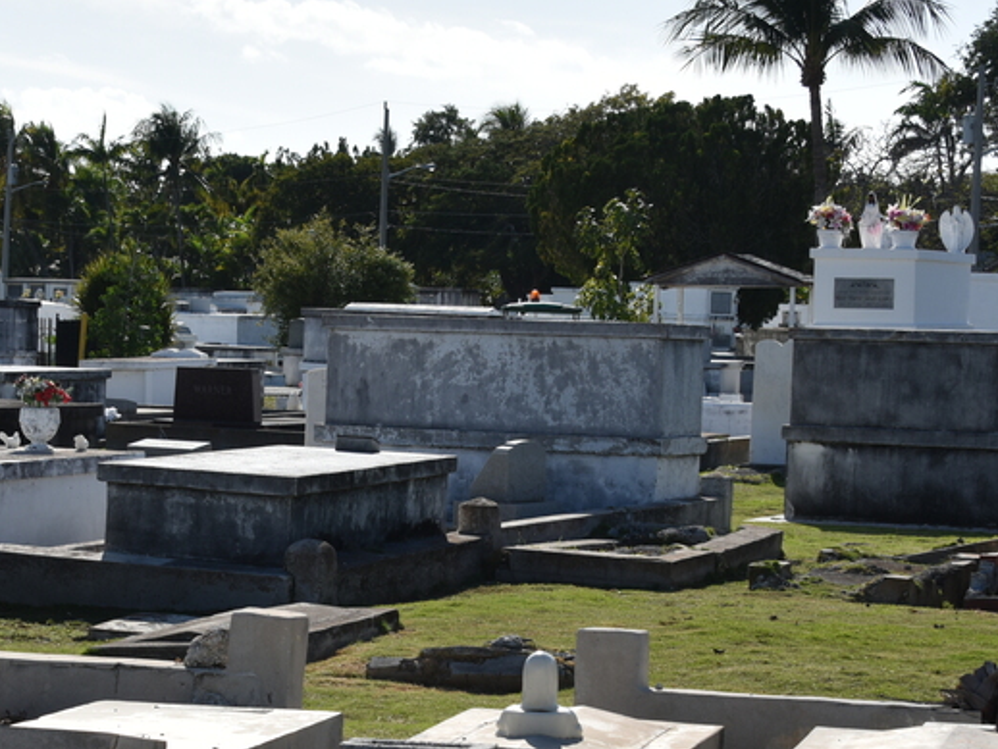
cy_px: 603
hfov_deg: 17.2
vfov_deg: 12.9
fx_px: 3288
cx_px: 414
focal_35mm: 114
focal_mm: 48
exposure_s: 1/400
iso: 100
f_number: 10
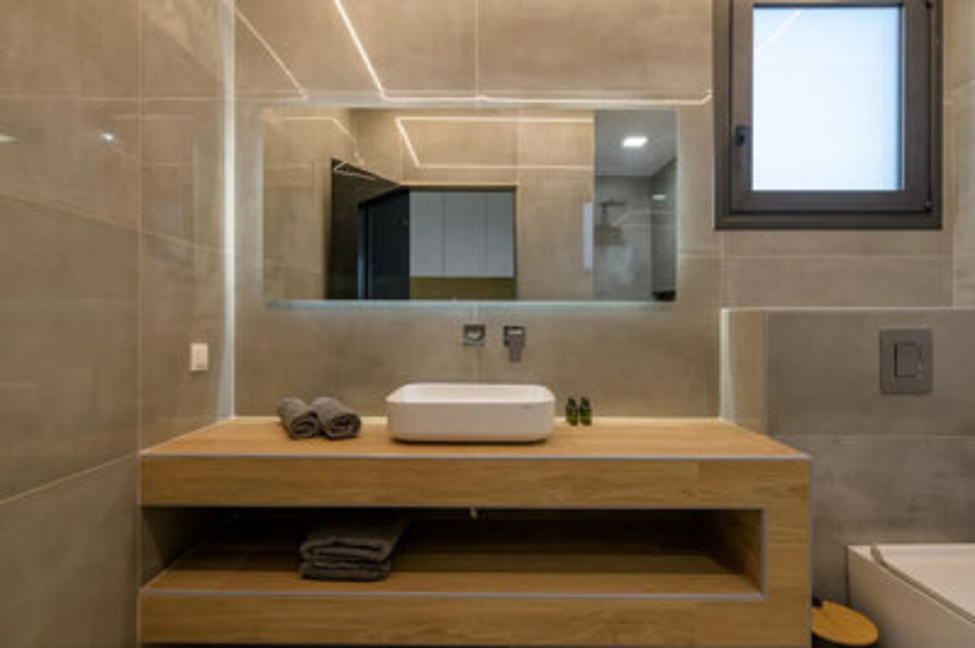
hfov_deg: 87.0
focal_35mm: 19
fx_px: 514
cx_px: 488
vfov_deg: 64.5
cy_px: 324
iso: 64
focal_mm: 19
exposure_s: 1/6
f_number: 11
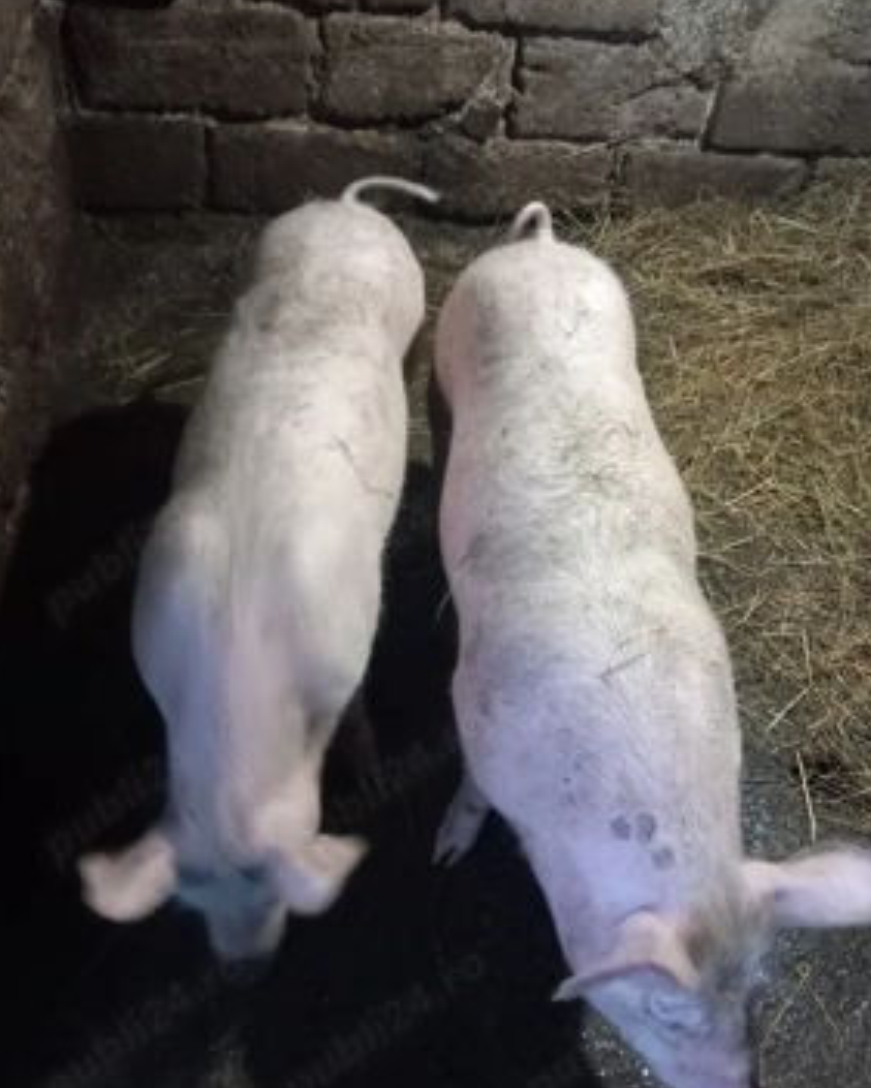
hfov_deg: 48.5
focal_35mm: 30
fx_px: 966
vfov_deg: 58.7
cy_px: 580
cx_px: 446
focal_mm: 4
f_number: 1.8
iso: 800
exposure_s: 1/14.3
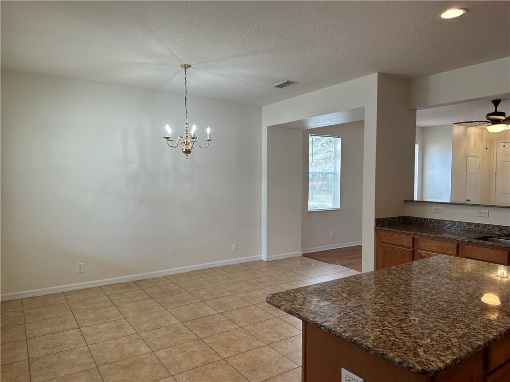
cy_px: 191
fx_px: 354
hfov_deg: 71.6
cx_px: 255
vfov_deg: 56.8
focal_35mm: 24
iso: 160
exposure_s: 1/120
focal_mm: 6.86
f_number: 1.78
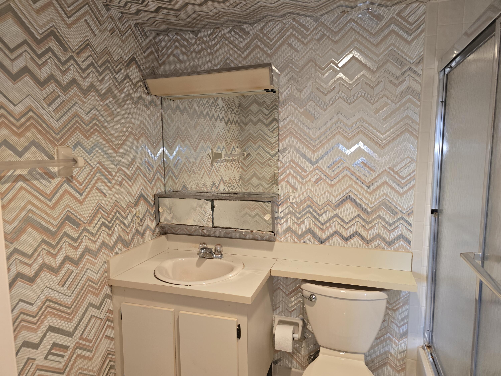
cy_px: 188
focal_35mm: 23
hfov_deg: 73.9
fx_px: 333
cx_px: 250
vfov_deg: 58.9
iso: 125
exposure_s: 1/24
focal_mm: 6.3
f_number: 1.7
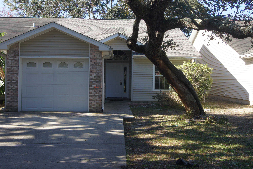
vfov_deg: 31.9
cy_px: 84
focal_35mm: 42
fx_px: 295
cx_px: 126
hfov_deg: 46.4
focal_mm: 28
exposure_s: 1/80
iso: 200
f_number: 10
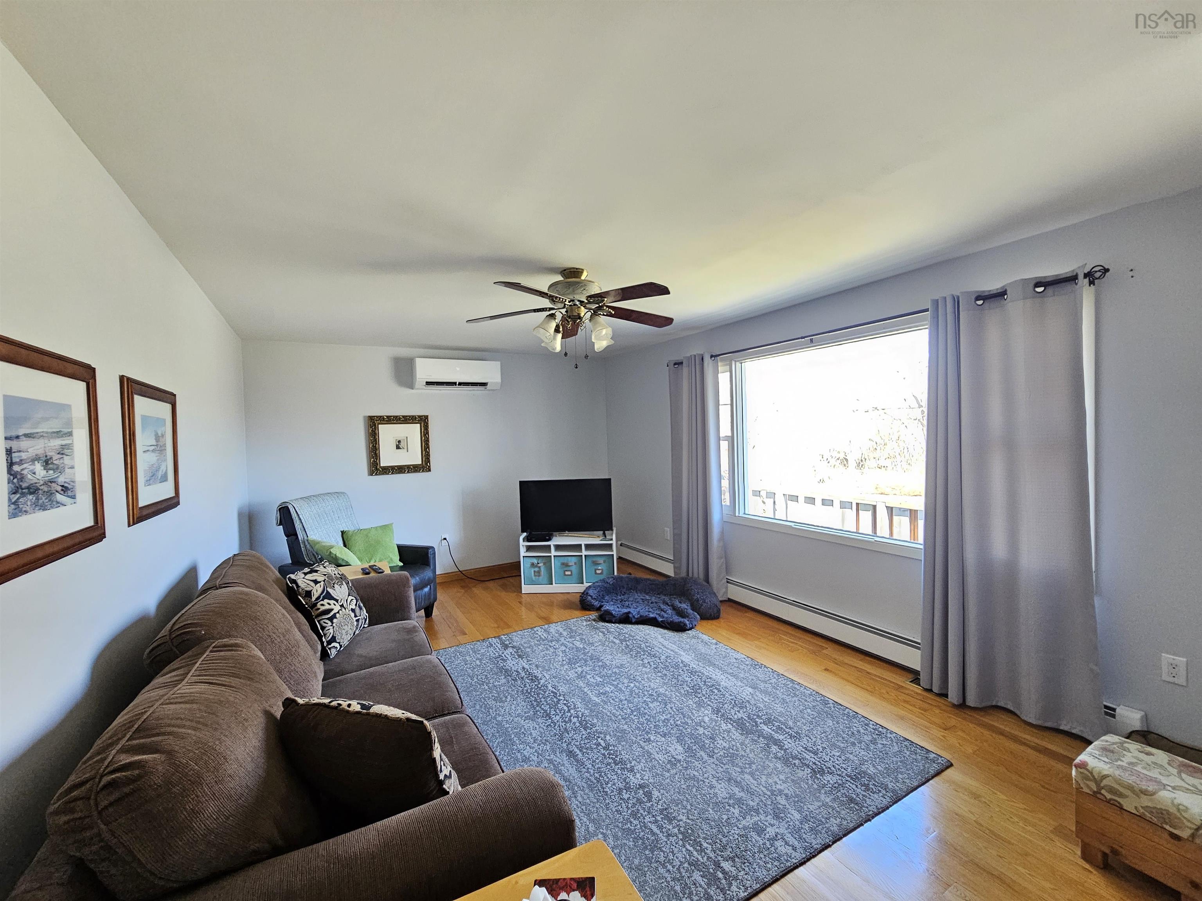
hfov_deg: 106.2
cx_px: 601
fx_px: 451
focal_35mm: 13
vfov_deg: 89.9
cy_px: 450
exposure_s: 1/60
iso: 320
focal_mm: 2.2
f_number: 2.2
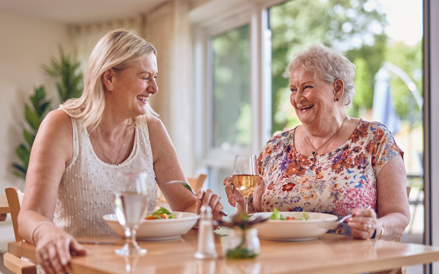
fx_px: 682
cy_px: 131
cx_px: 230
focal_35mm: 57
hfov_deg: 35.7
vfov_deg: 22.7
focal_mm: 50
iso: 320
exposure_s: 1/800
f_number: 1.6
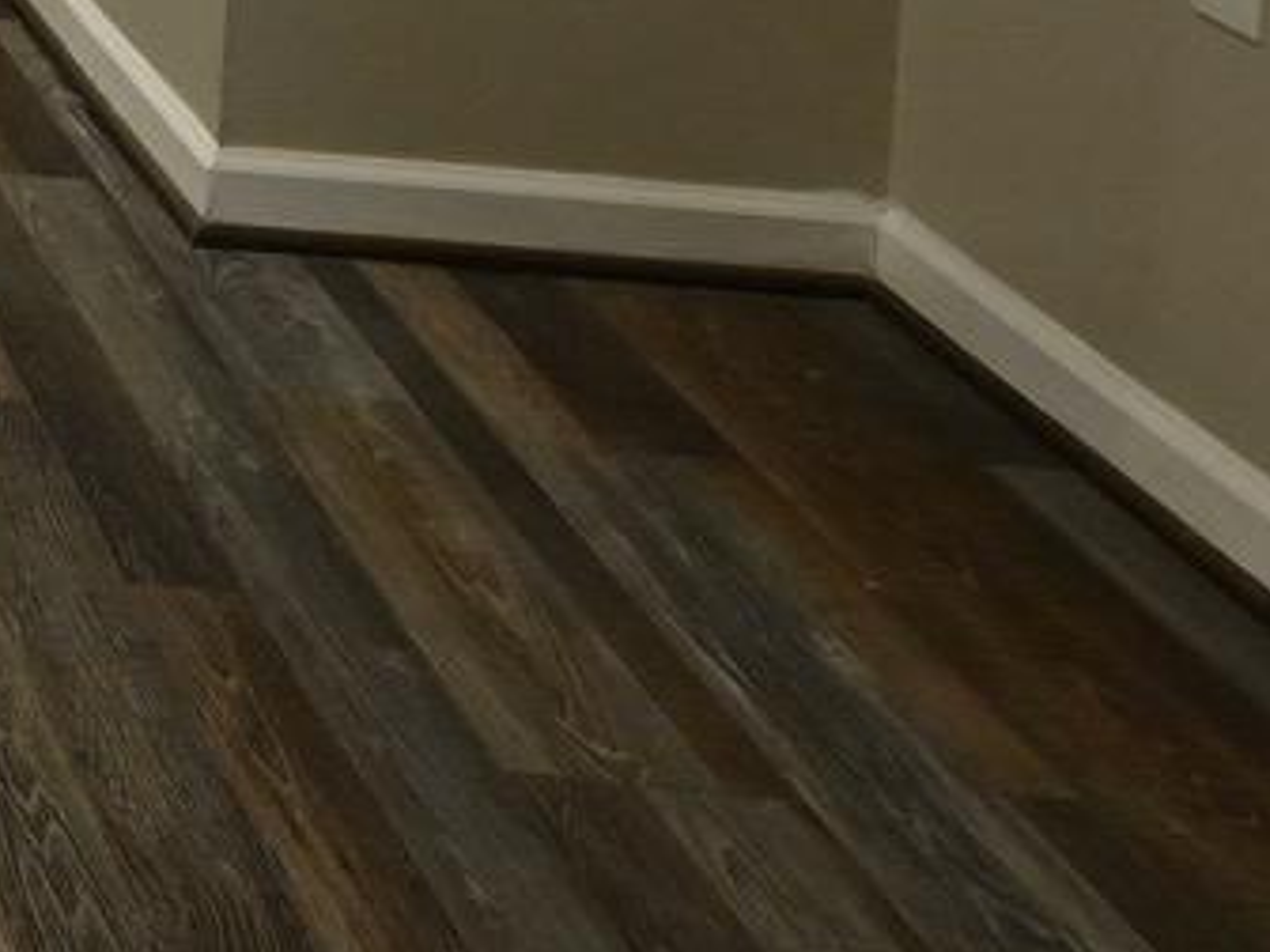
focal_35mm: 82
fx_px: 3008
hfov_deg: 17.3
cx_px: -1259
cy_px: -729
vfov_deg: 15.6
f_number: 7.1
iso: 3200
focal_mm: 14
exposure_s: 1/160
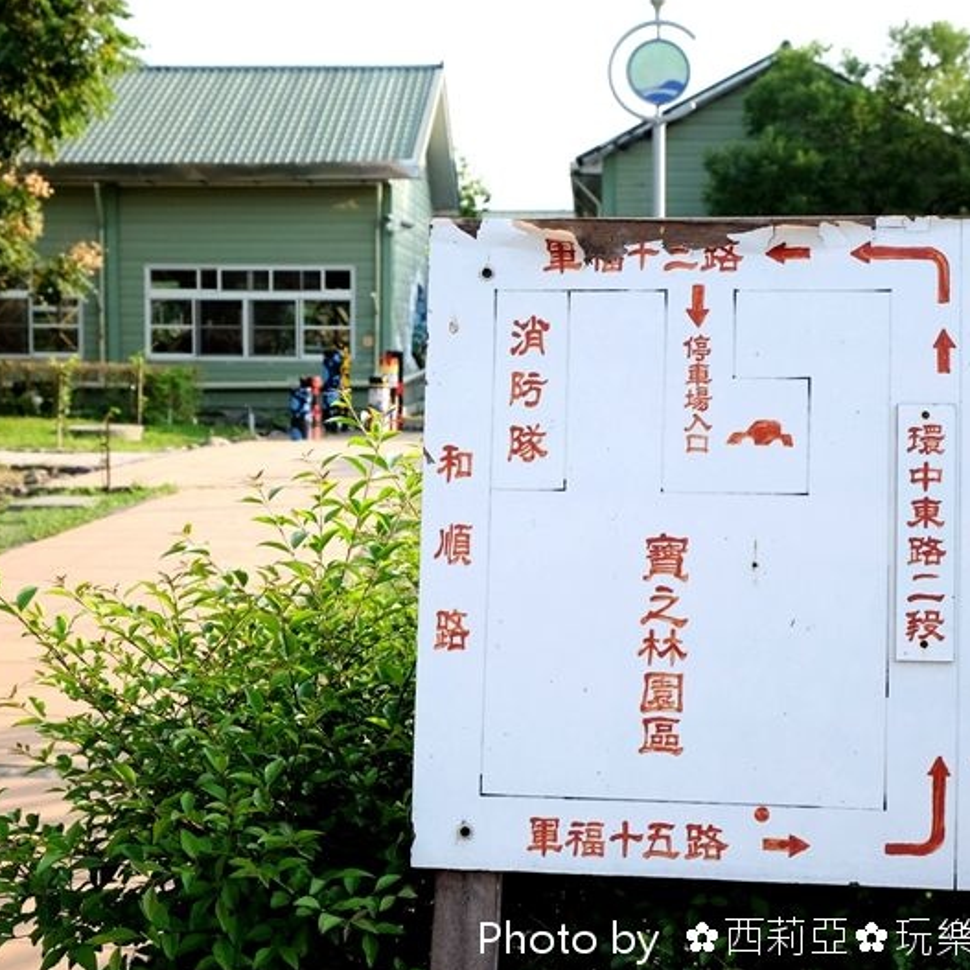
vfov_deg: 36.1
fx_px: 1490
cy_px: 488
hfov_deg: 36.1
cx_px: 486
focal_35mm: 47
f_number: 7.1
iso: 400
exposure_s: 1/400
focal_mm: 24.3
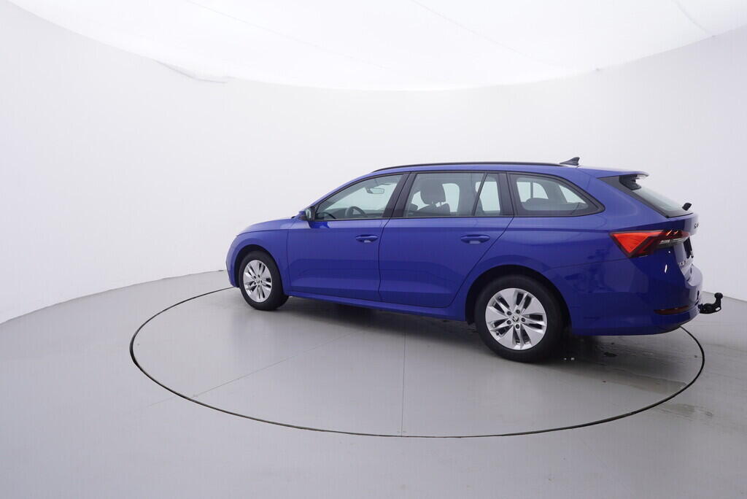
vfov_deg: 56.2
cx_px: 374
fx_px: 467
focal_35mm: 22
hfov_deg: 77.3
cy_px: 250
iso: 200
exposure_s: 1/80
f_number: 5
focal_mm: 15
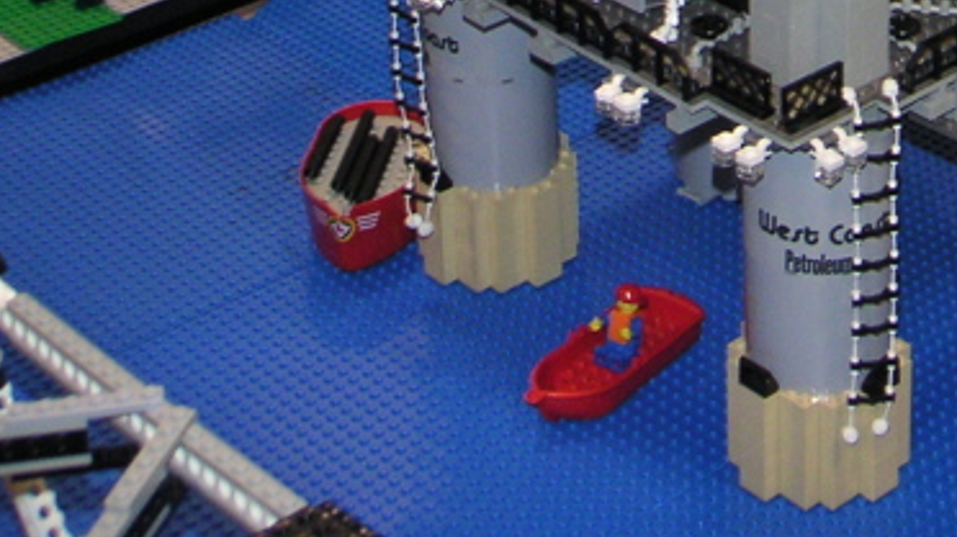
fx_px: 2258
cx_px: 733
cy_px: -421
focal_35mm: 89
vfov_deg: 12.4
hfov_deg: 23.7
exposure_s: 1/45
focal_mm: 6
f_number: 2.8
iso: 160
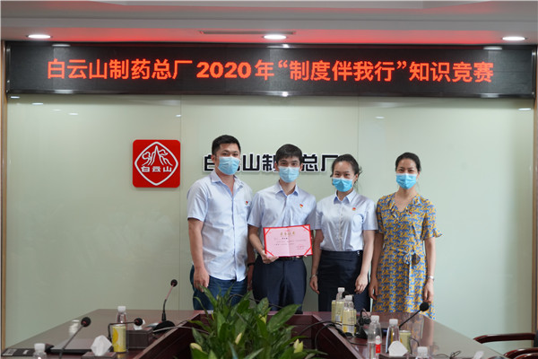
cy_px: 180
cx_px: 269
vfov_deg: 17.1
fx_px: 1195
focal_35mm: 80
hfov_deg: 25.4
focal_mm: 80
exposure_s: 1/80
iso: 2000
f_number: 6.3
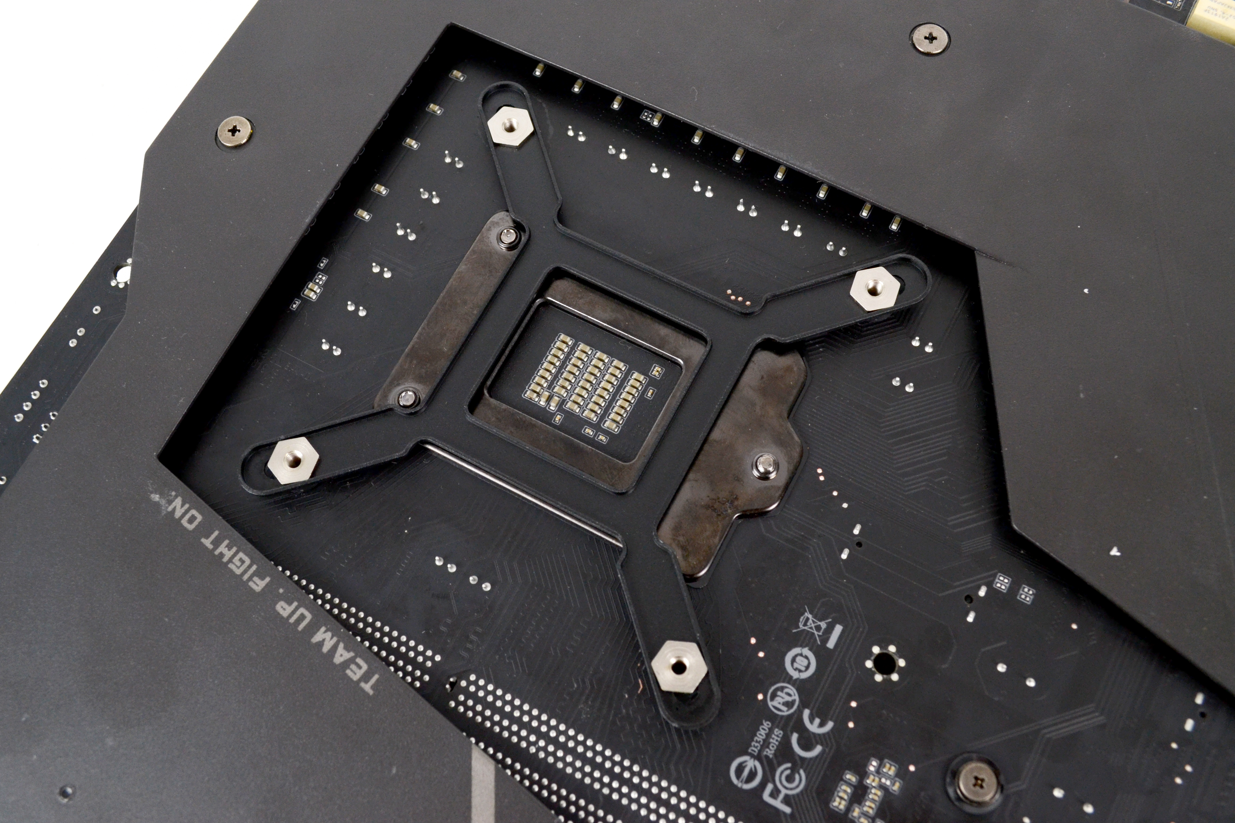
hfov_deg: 53.1
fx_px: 1235
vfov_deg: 36.9
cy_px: 412
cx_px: 618
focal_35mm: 36
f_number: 8
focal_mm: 24
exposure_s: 1/80
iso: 800
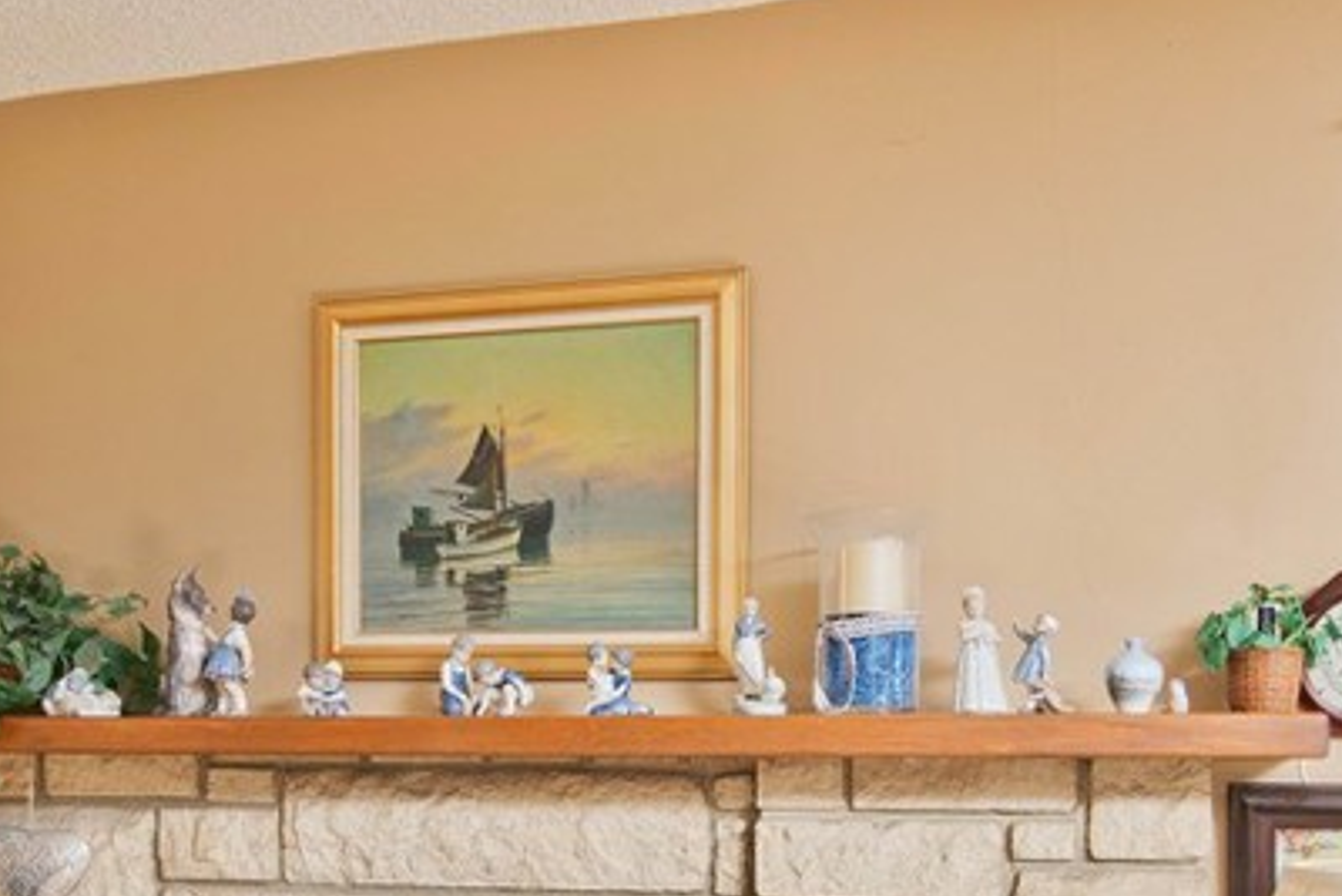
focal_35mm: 41
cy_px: 710
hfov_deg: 47.2
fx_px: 1529
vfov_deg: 31.8
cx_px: 550
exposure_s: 1/200
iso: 400
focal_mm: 16
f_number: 5.6
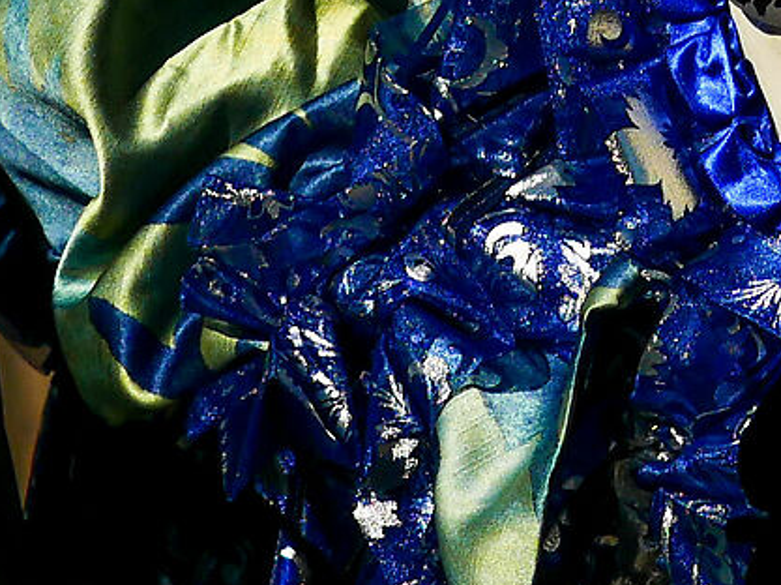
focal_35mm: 461
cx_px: 921
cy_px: -1046
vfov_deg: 3.2
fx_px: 10392
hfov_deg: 4.3
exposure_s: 1/13000
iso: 200
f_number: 2.8
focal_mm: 40
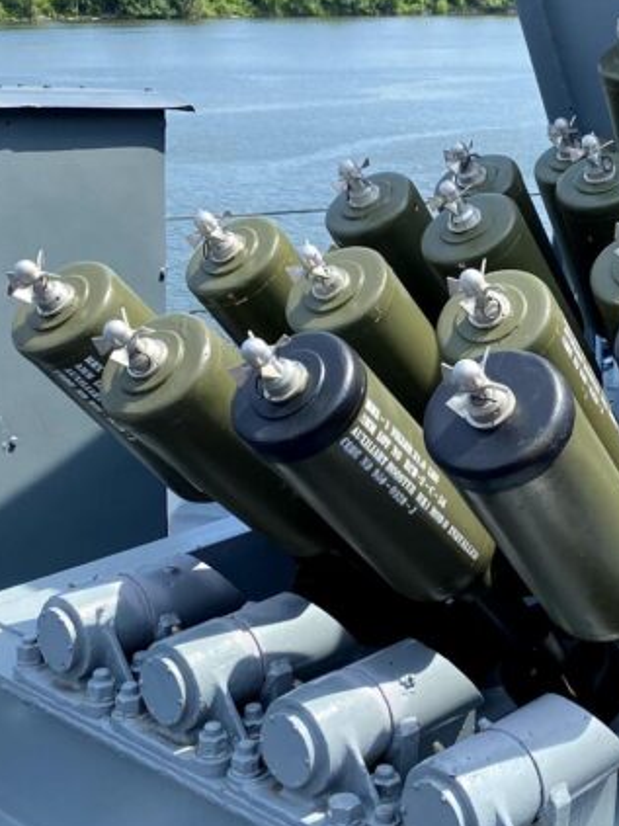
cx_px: 517
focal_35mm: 63
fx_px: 1503
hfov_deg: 22.9
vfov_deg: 30.7
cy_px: 338
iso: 32
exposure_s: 1/1377
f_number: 1.8
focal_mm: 4.25
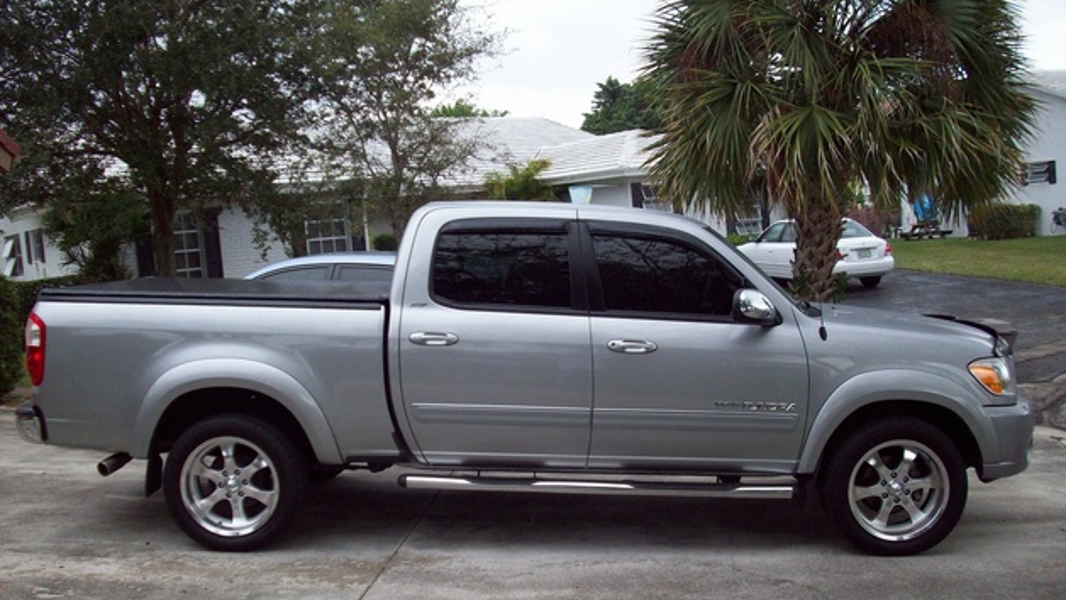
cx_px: 541
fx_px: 1159
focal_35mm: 41
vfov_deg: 28.9
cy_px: 366
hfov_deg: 49.4
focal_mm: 6.2
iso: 80
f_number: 2.8
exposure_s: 1/423
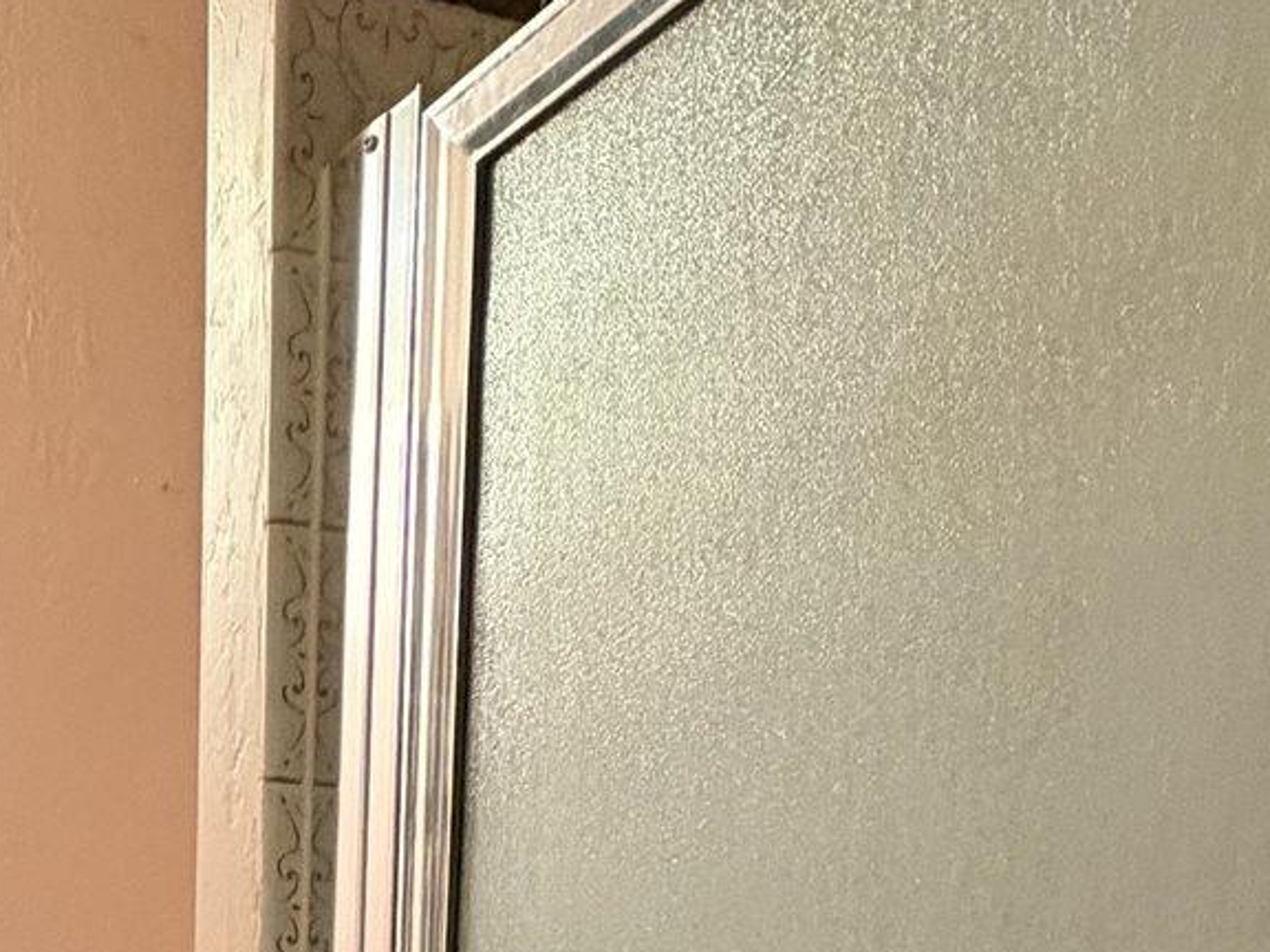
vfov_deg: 19.8
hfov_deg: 31.0
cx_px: -84
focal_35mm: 56
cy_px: 1673
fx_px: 2055
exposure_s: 1/60
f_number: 2.2
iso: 640
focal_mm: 2.22
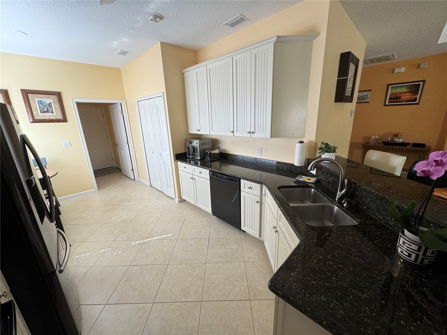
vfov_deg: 85.7
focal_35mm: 14
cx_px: 224
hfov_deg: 102.1
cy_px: 168
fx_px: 181
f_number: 2.2
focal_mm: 2.22
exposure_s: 1/99
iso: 100
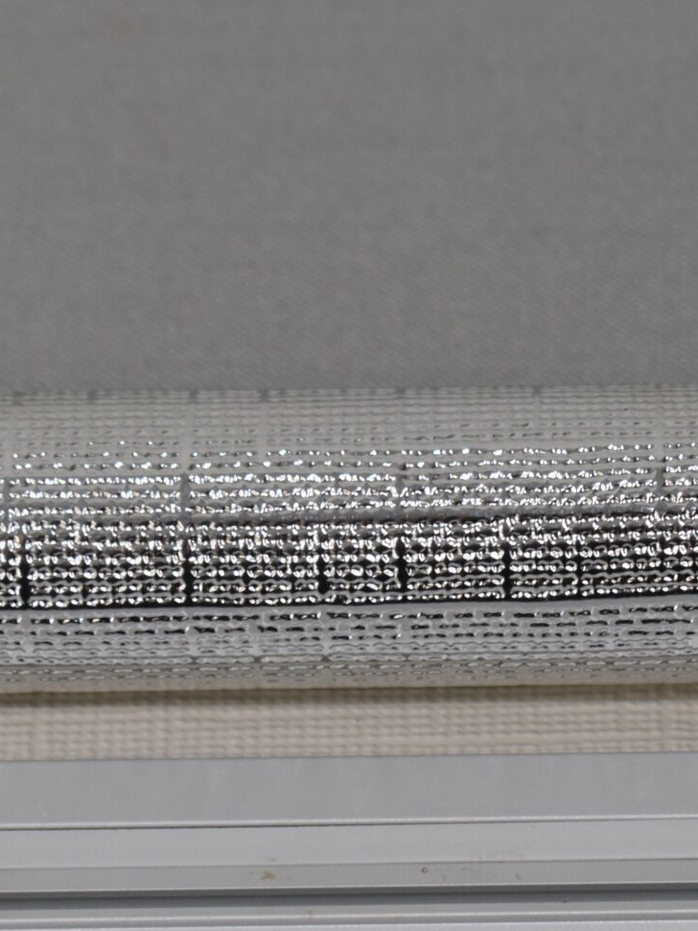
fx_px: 5624
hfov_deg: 7.1
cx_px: 570
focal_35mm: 209
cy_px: 762
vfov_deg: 9.4
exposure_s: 1/125
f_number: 5.6
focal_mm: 55
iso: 320
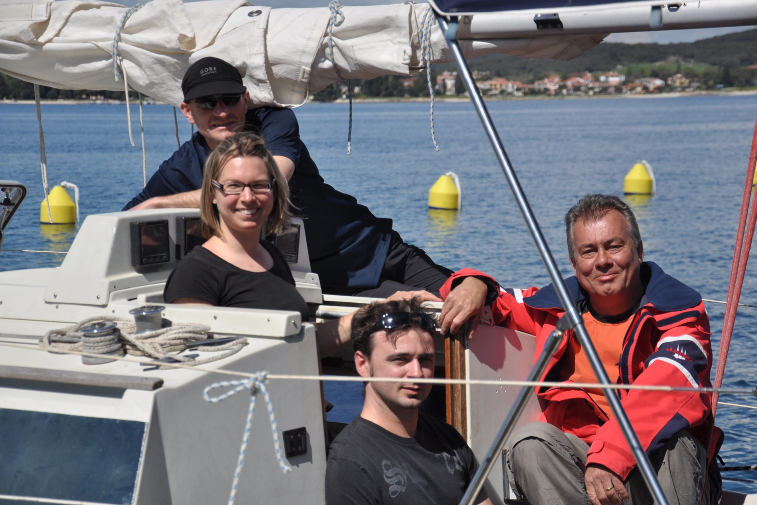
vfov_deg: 13.7
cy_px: 254
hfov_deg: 20.4
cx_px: 376
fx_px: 2103
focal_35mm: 100
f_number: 5.3
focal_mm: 66
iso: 200
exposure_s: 1/1600
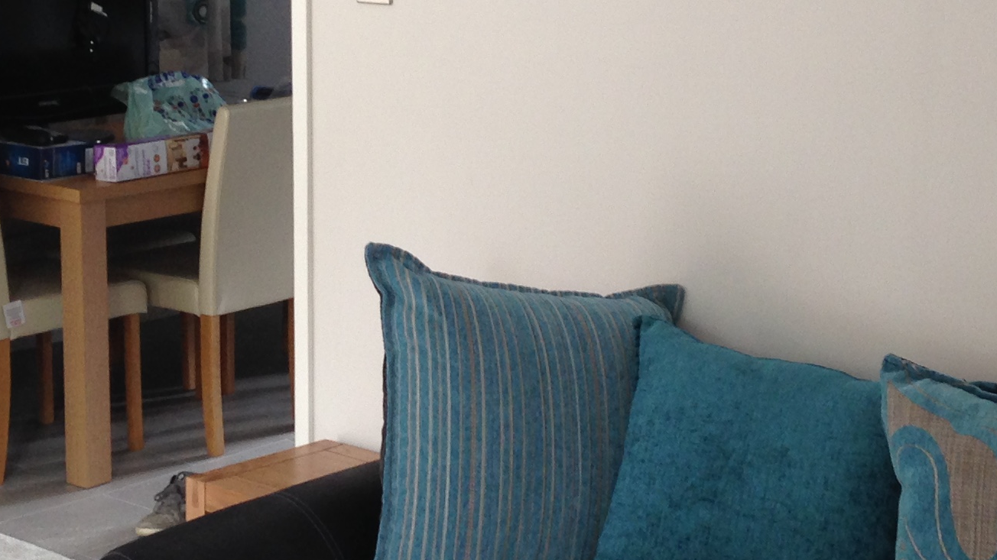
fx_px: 2379
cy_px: 116
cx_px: 430
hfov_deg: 23.7
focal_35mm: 90
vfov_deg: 13.4
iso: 80
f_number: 2.4
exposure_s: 1/20
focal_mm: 4.12
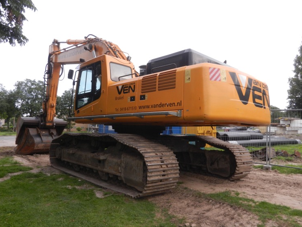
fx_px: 236
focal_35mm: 27
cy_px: 117
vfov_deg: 51.4
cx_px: 146
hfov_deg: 65.3
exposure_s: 1/250
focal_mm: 4.5
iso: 160
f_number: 3.5
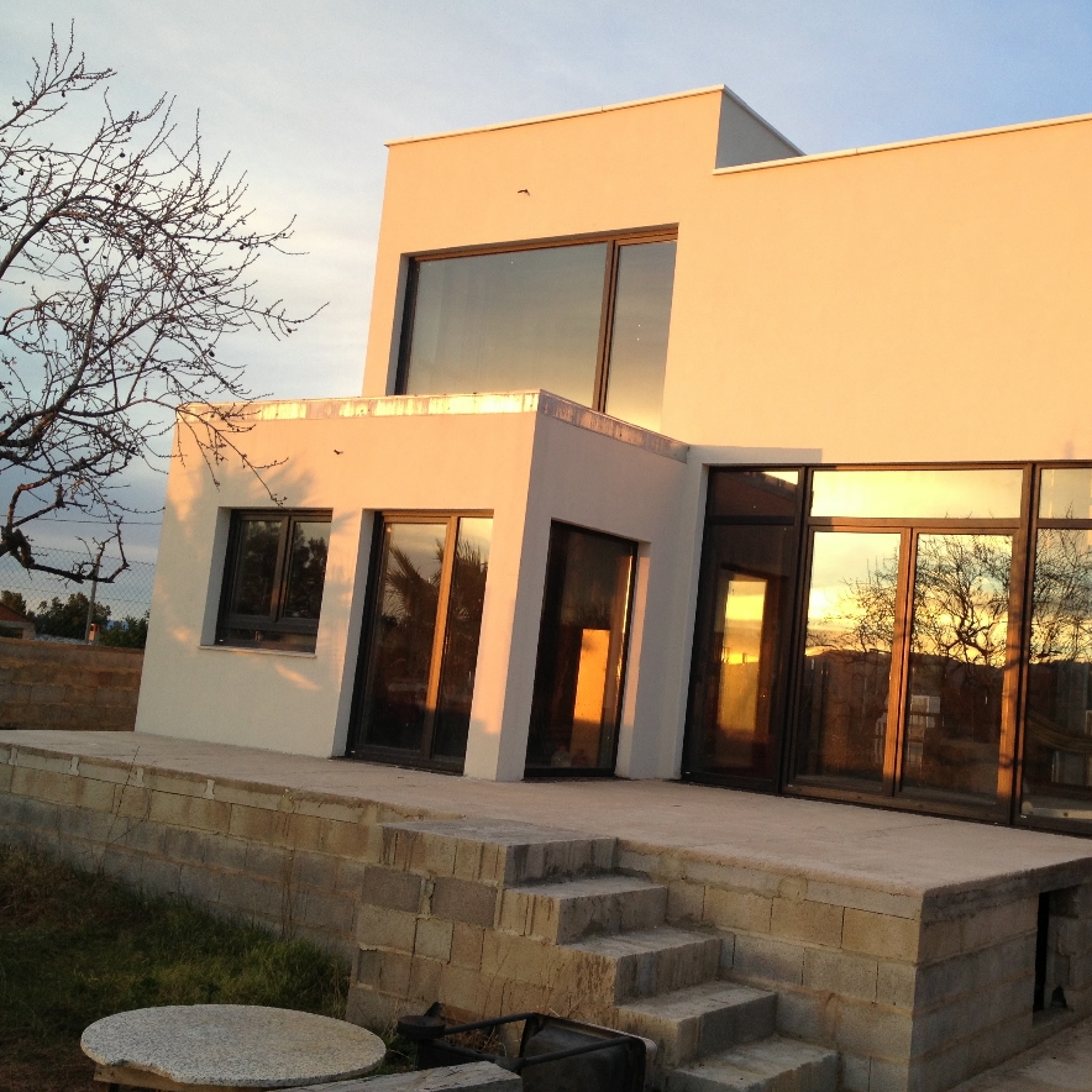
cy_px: 539
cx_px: 733
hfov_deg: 39.5
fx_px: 1499
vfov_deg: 40.0
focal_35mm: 42
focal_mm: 4.28
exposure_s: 1/120
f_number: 2.4
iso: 64
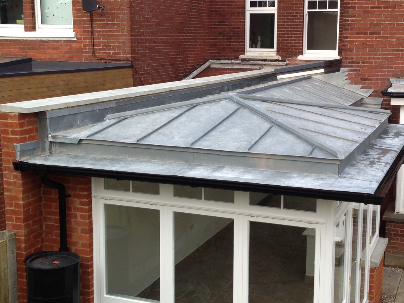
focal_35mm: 53
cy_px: 138
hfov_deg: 36.0
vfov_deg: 27.5
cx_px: 250
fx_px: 619
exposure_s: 1/136
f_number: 2.4
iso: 64
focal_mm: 4.13
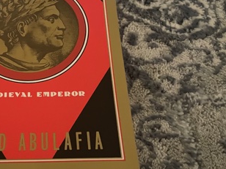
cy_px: 66
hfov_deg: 34.0
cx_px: 32
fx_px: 353
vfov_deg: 27.0
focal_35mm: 54
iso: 1000
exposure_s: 1/30
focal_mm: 4.2
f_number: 1.6
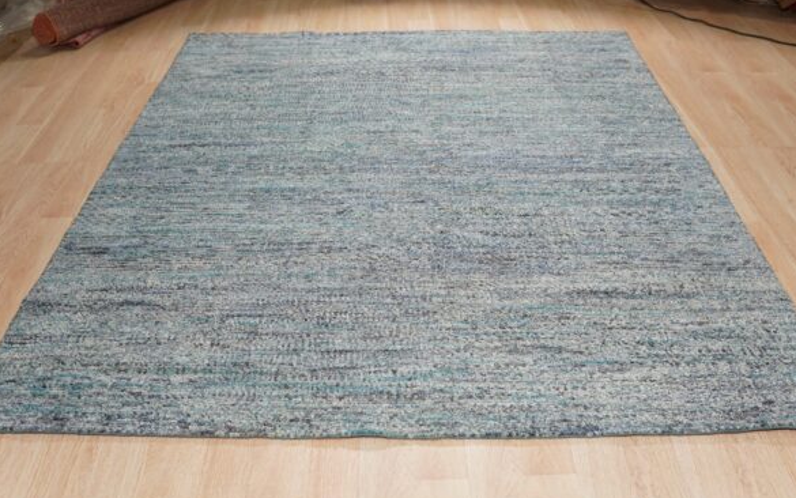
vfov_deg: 27.4
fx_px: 1020
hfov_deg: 42.6
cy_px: 245
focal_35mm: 47
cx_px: 403
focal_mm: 30
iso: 500
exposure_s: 1/250
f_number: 4
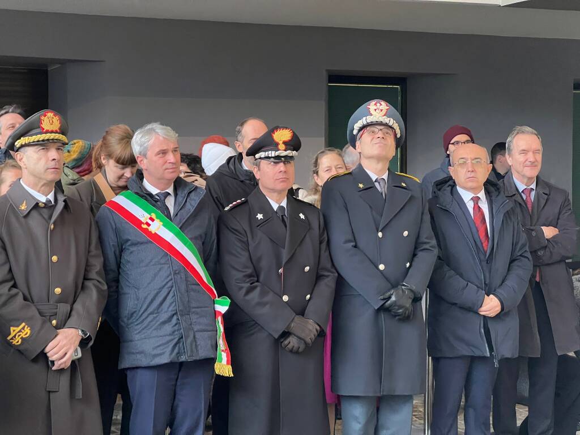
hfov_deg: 25.3
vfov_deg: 19.1
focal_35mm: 77
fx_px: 1290
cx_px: 290
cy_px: 218
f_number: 2.8
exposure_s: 1/60
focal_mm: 9
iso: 500
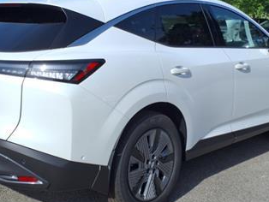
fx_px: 428
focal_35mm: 55
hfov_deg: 34.9
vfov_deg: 26.5
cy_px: 74
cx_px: 135
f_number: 1.9
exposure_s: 1/2500
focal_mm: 3.58
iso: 40
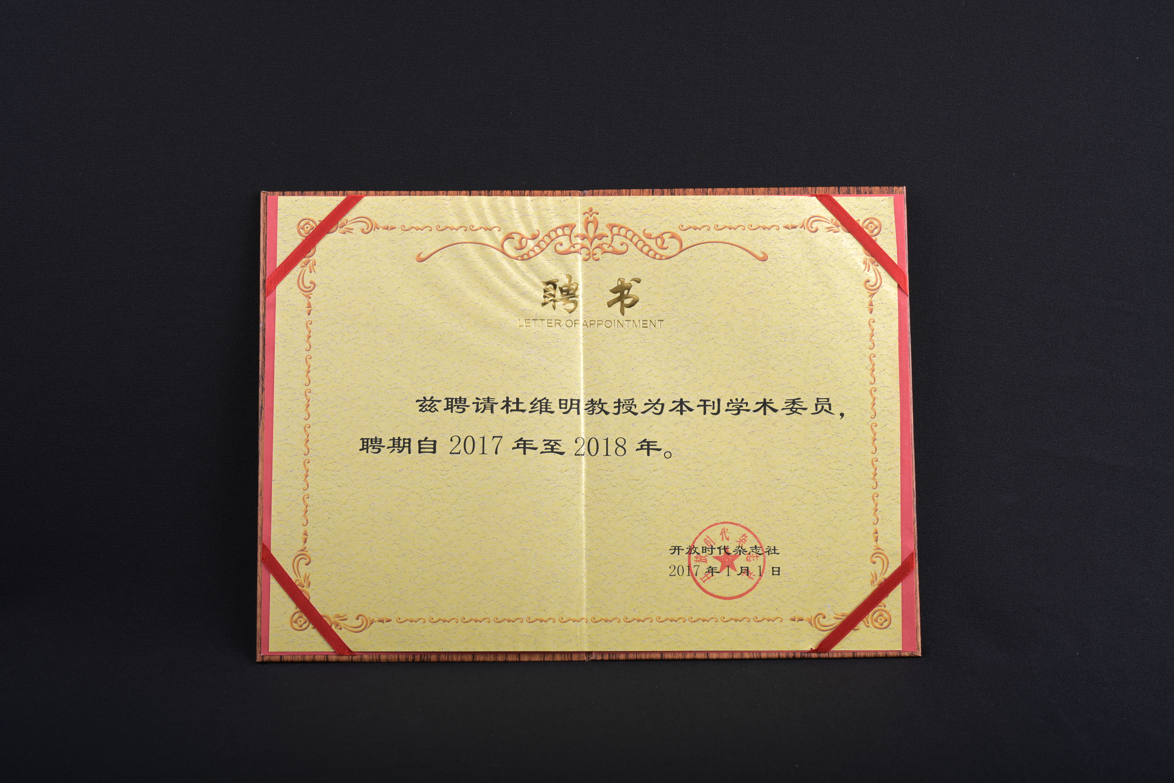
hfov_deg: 34.5
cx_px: 587
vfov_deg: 23.4
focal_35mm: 58
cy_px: 392
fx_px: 1891
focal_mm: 58
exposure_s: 1/200
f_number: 10
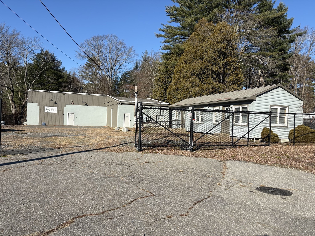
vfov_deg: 53.1
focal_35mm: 26
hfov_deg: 67.3
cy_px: 118
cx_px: 158
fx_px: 237
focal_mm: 5.96
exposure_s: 1/3279
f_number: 1.6
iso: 50
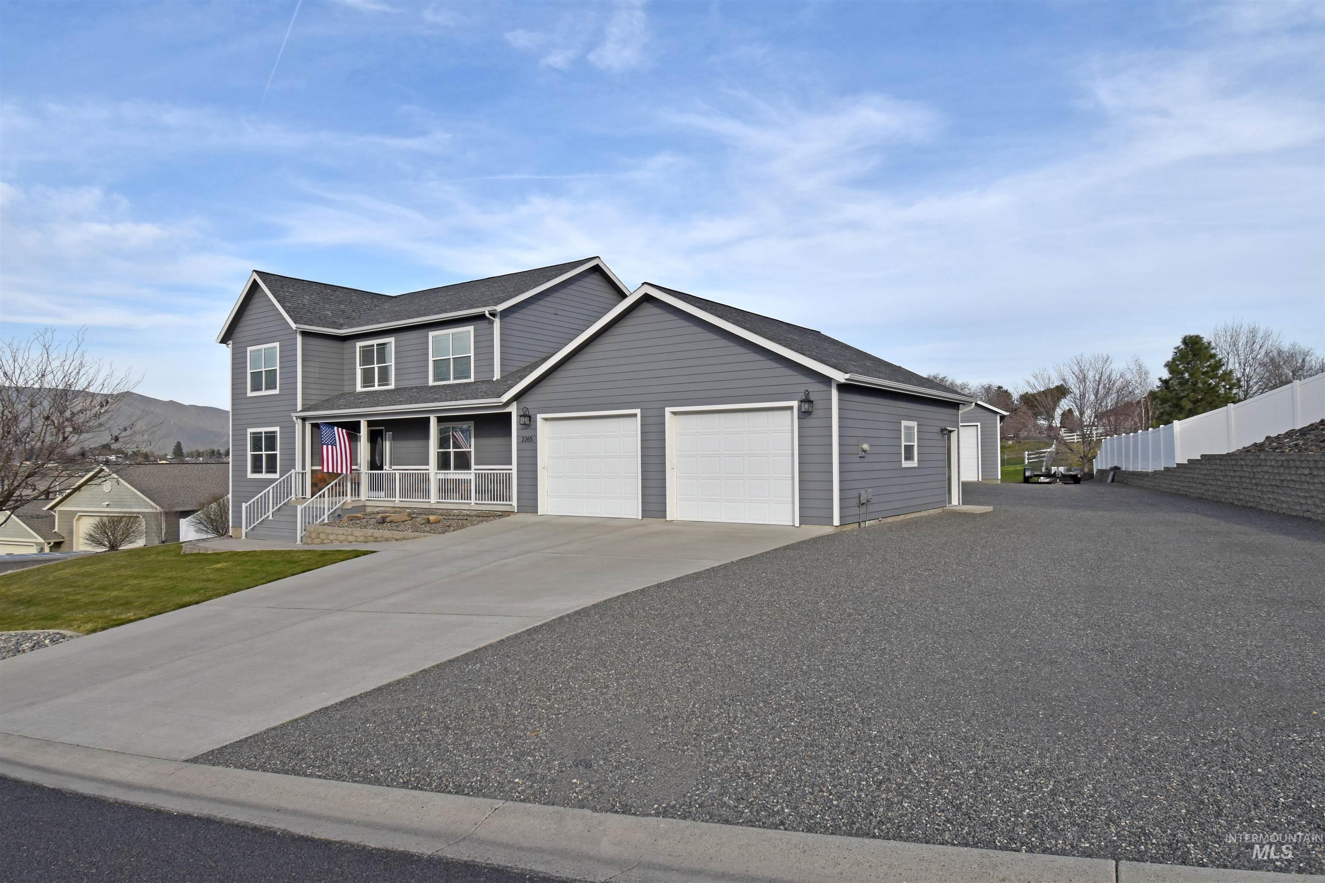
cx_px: 662
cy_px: 442
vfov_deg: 59.5
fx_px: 773
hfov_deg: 81.2
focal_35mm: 21
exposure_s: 1/320
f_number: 9
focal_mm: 14
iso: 200
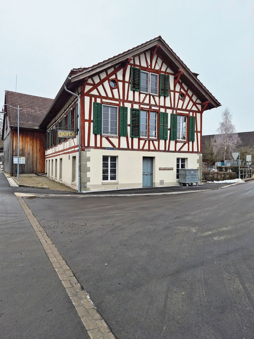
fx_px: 225
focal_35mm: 23
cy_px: 170
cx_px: 127
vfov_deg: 73.9
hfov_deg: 58.9
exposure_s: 1/1756
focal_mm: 5.4
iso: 80
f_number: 1.8
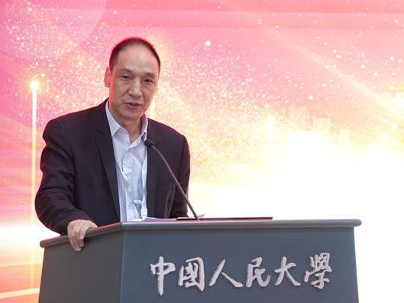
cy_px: 152
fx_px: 2368
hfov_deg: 9.8
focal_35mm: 203
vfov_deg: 7.3
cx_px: 204
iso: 2500
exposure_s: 1/125
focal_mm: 124
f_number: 3.5
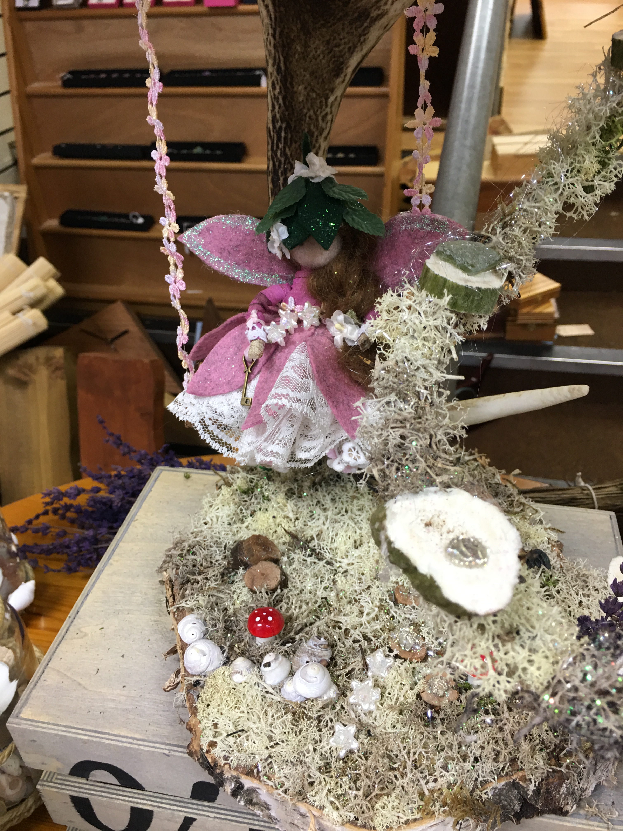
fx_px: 696
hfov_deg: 48.2
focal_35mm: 29
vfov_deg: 61.7
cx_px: 312
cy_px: 416
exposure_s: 1/17
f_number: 2.2
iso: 32
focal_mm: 4.15
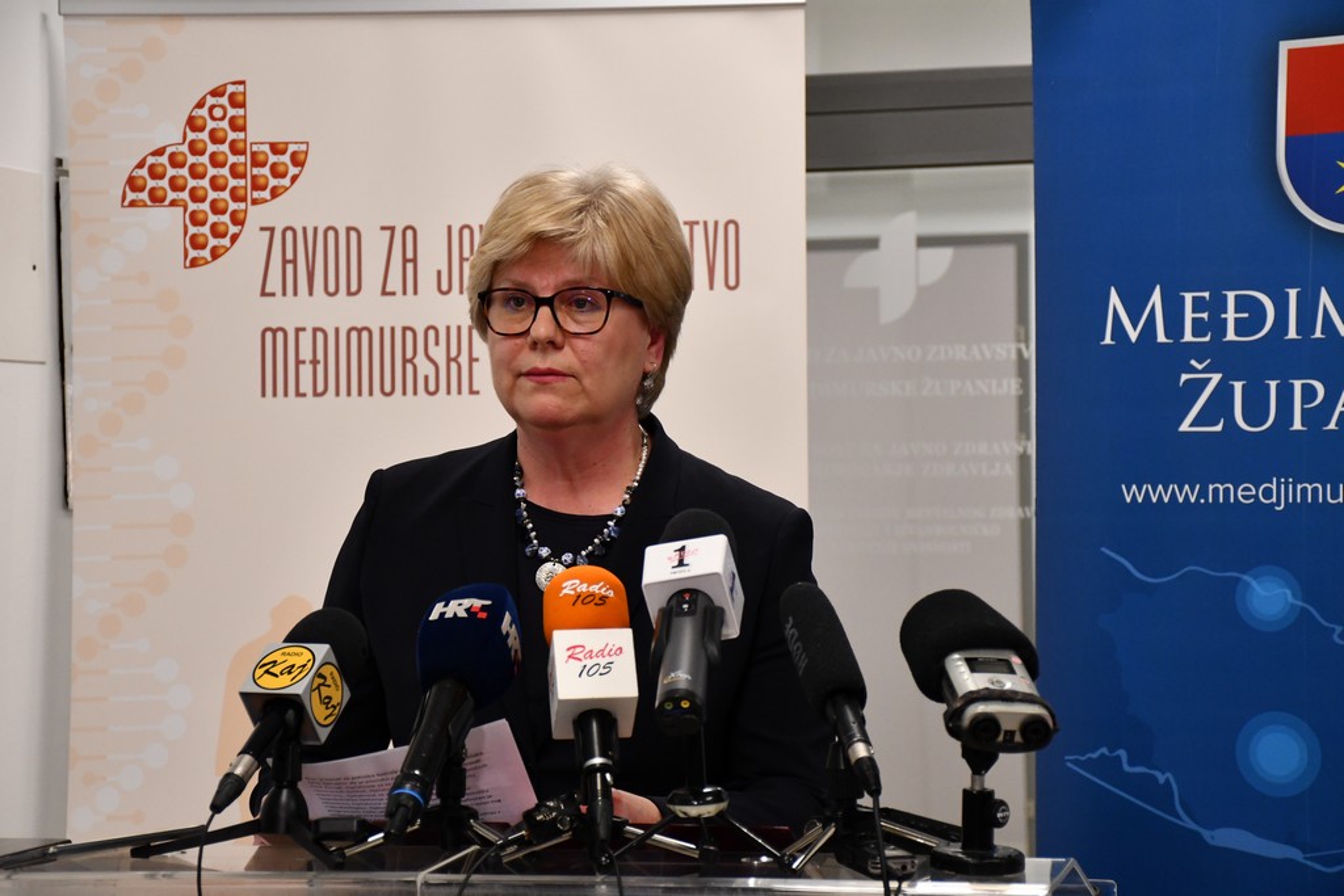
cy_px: 448
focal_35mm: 90
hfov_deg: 22.6
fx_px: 3360
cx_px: 672
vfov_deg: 15.2
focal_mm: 60
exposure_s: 1/250
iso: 1800
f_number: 5
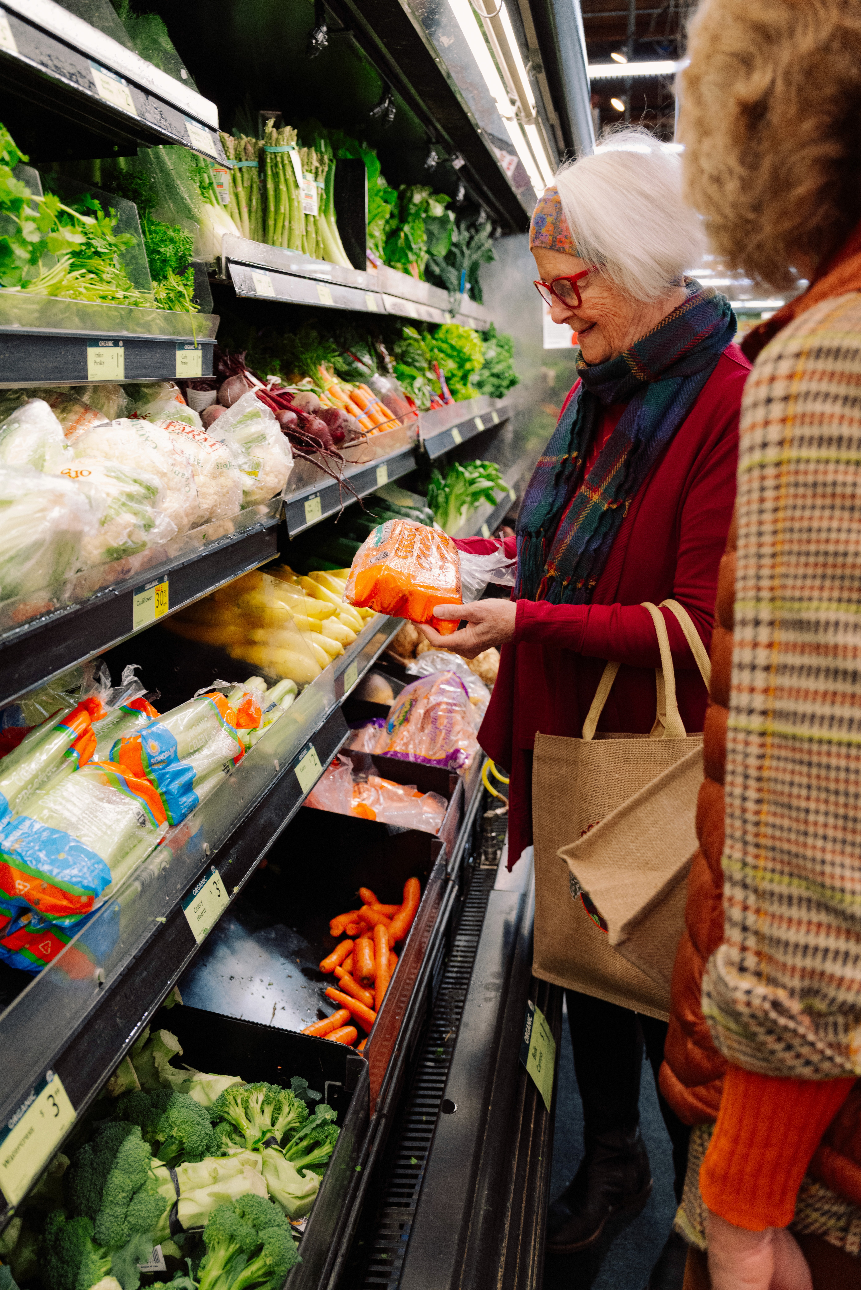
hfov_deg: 40.0
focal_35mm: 33
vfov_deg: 57.2
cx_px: 430
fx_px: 1183
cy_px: 645
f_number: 4.5
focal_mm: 33
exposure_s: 1/80
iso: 1600
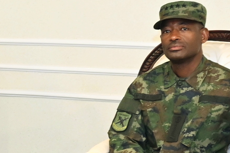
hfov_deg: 12.1
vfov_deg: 8.5
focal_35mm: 160
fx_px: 1022
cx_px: -140
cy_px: 138
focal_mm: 24
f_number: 4
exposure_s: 1/40
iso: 1600
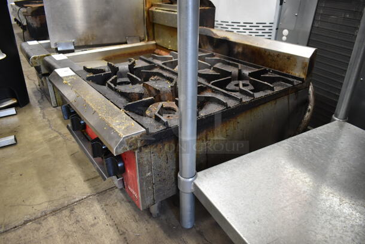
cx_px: 182
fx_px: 274
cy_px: 122
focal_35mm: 27
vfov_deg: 48.0
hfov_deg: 67.3
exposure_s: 1/30
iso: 900
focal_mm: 18
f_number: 3.5
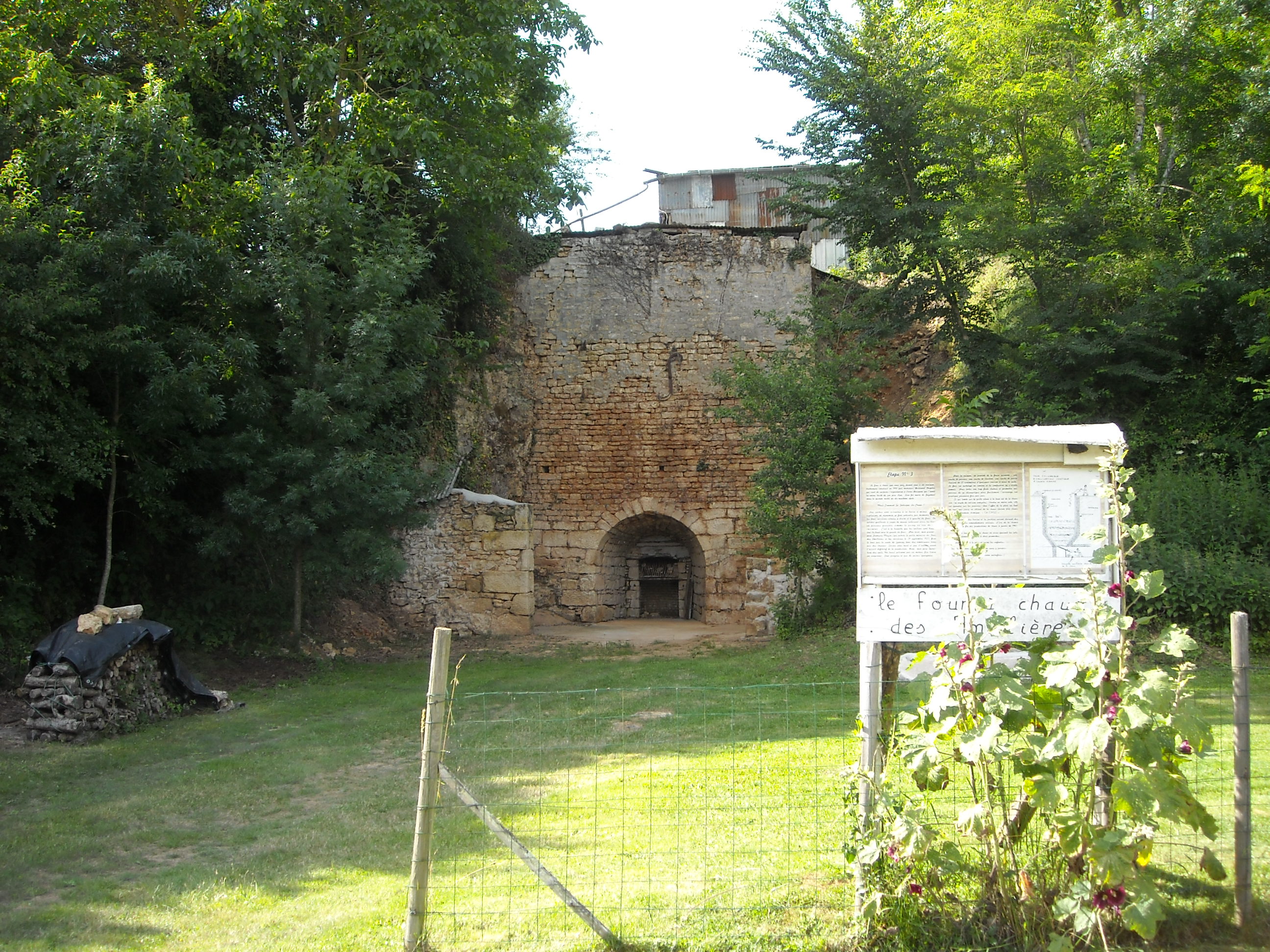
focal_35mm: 35
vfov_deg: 40.7
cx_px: 635
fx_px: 1284
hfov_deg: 52.6
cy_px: 476
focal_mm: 5.7
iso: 64
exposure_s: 1/161
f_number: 2.8
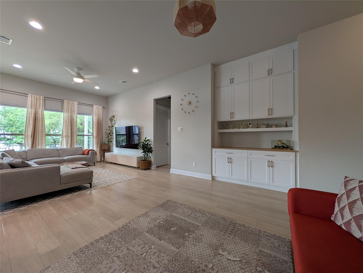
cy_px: 136
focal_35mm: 12
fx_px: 126
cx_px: 182
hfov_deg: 110.5
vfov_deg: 94.6
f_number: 1.7
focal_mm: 2.02
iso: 74
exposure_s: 1/60
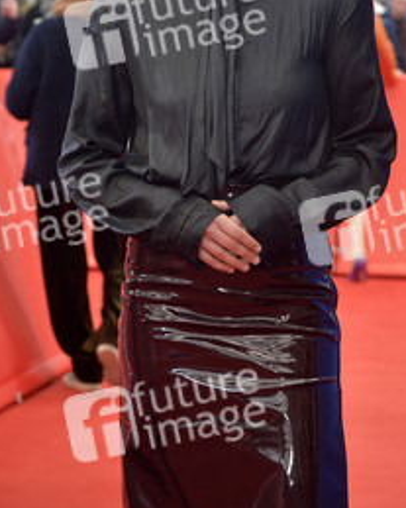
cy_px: 122
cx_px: 222
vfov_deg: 13.2
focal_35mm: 145
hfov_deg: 10.6
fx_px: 2179
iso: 1250
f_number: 5.6
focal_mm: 100
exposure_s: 1/200
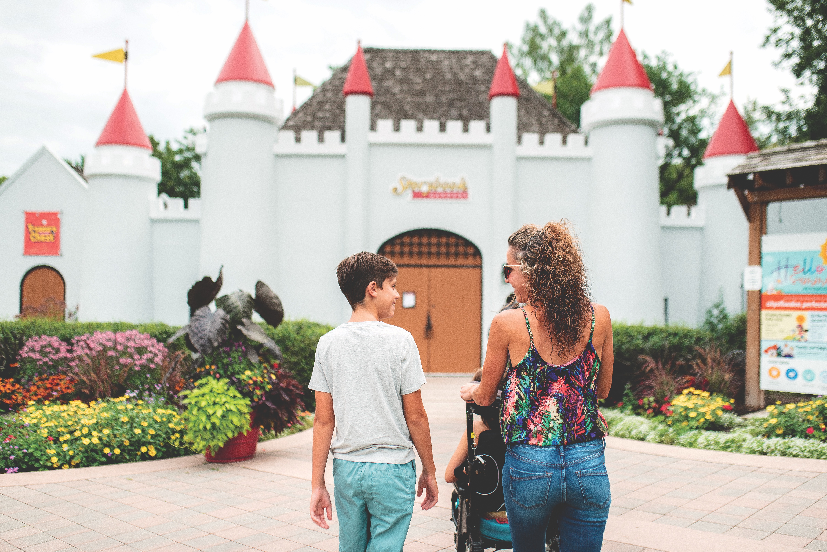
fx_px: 804
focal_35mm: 35
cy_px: 276
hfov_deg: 54.4
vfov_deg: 37.9
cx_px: 414
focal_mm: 35
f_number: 1.4
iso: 100
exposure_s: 1/4000
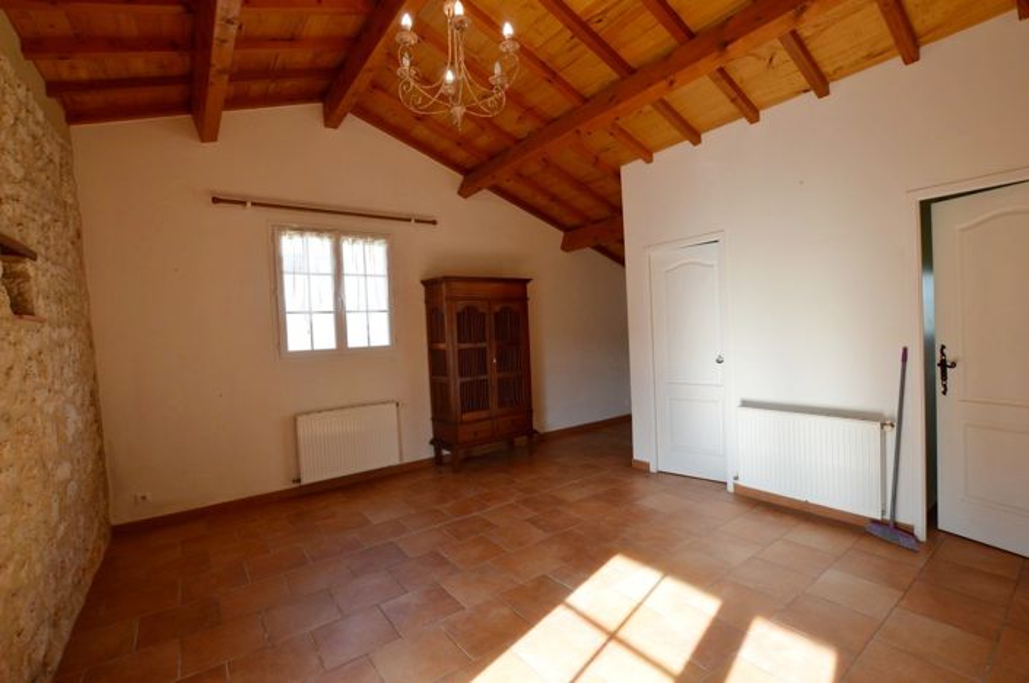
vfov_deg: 77.2
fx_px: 428
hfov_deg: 100.5
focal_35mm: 15
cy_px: 342
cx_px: 514
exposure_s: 1/100
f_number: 5
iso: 400
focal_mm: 10
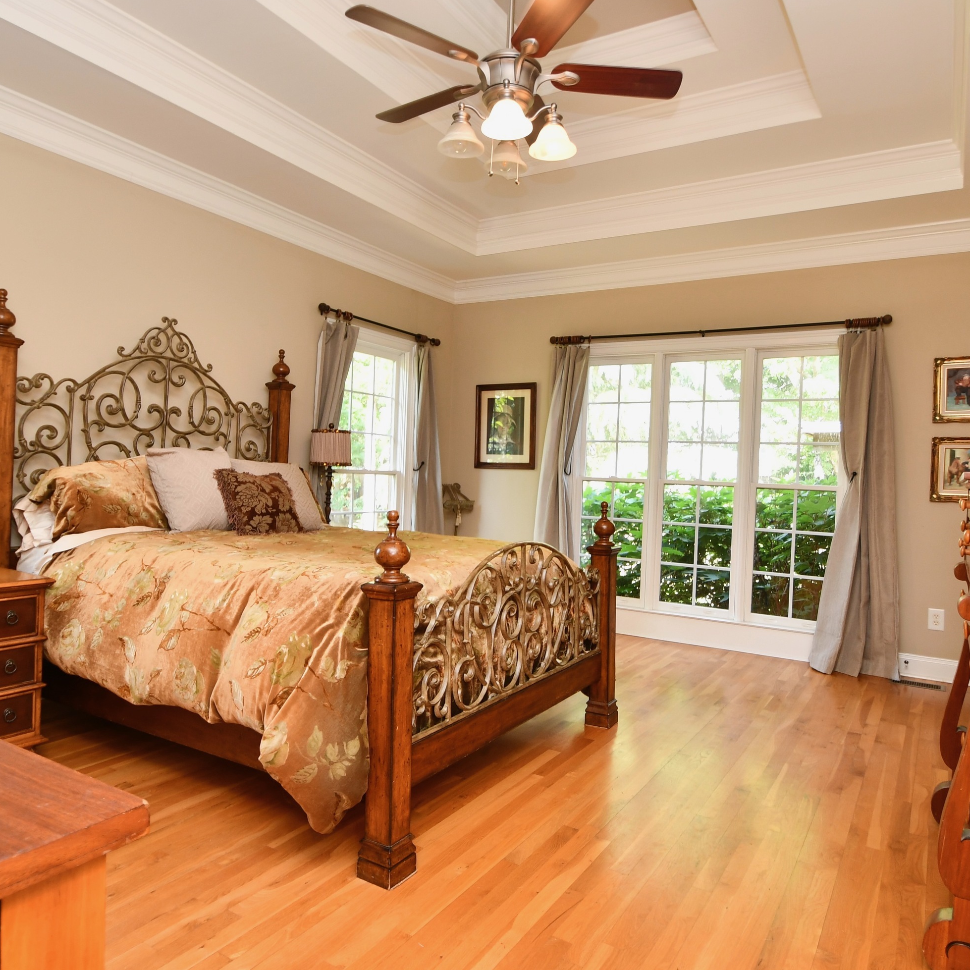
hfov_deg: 73.8
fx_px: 634
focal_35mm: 20
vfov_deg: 74.8
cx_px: 593
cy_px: 482
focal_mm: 10
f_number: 4
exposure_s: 1/60
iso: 280
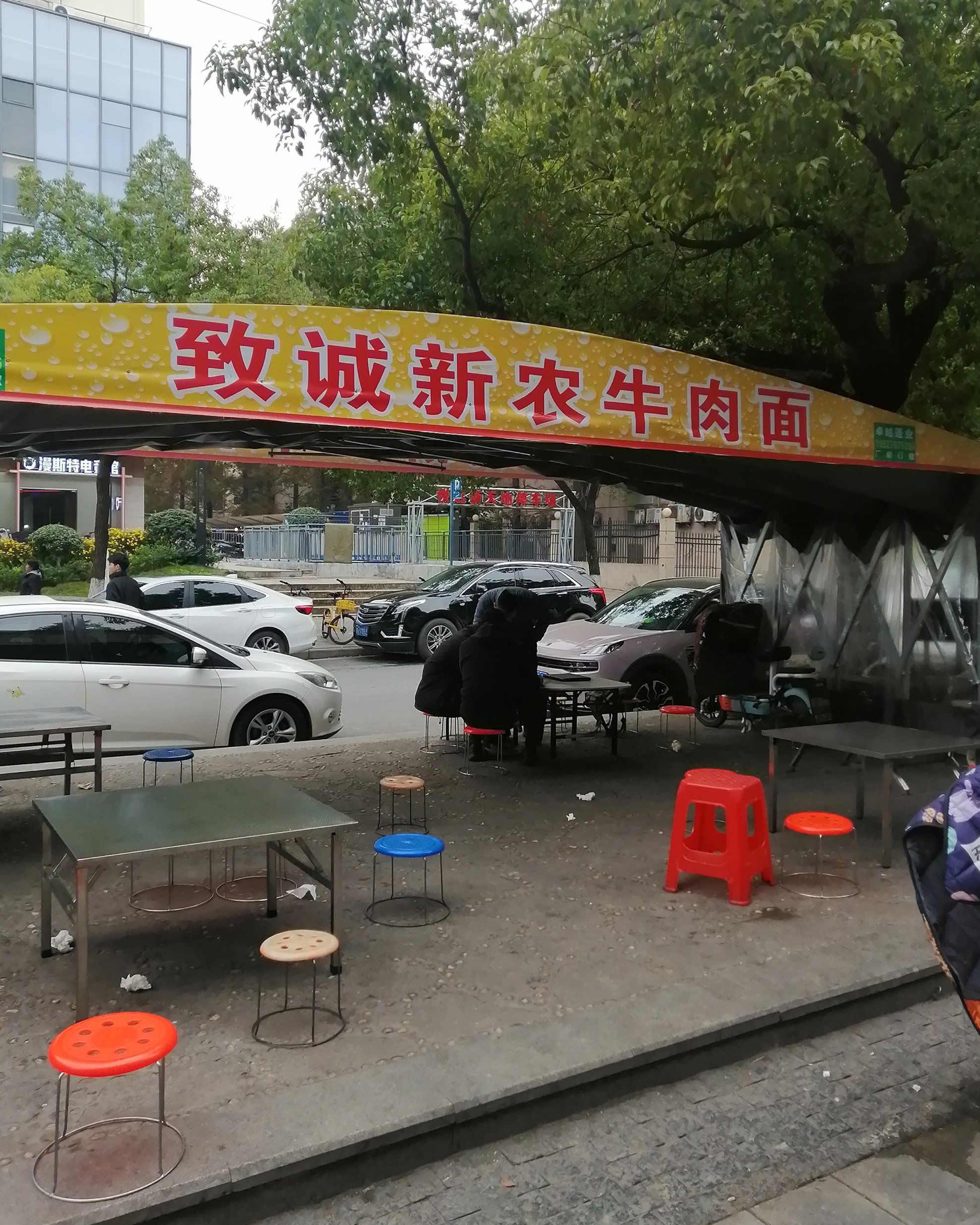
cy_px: 573
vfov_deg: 62.2
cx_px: 495
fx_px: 1015
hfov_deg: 51.5
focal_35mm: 28
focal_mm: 3.62
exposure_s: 1/625
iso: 50
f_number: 1.8
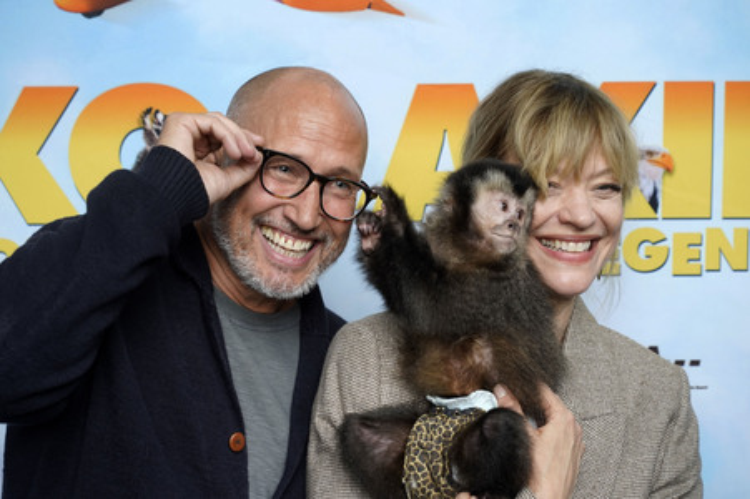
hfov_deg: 25.4
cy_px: 250
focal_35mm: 80
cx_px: 375
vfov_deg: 17.0
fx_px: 1665
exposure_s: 1/80
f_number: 5.6
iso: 640
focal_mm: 80
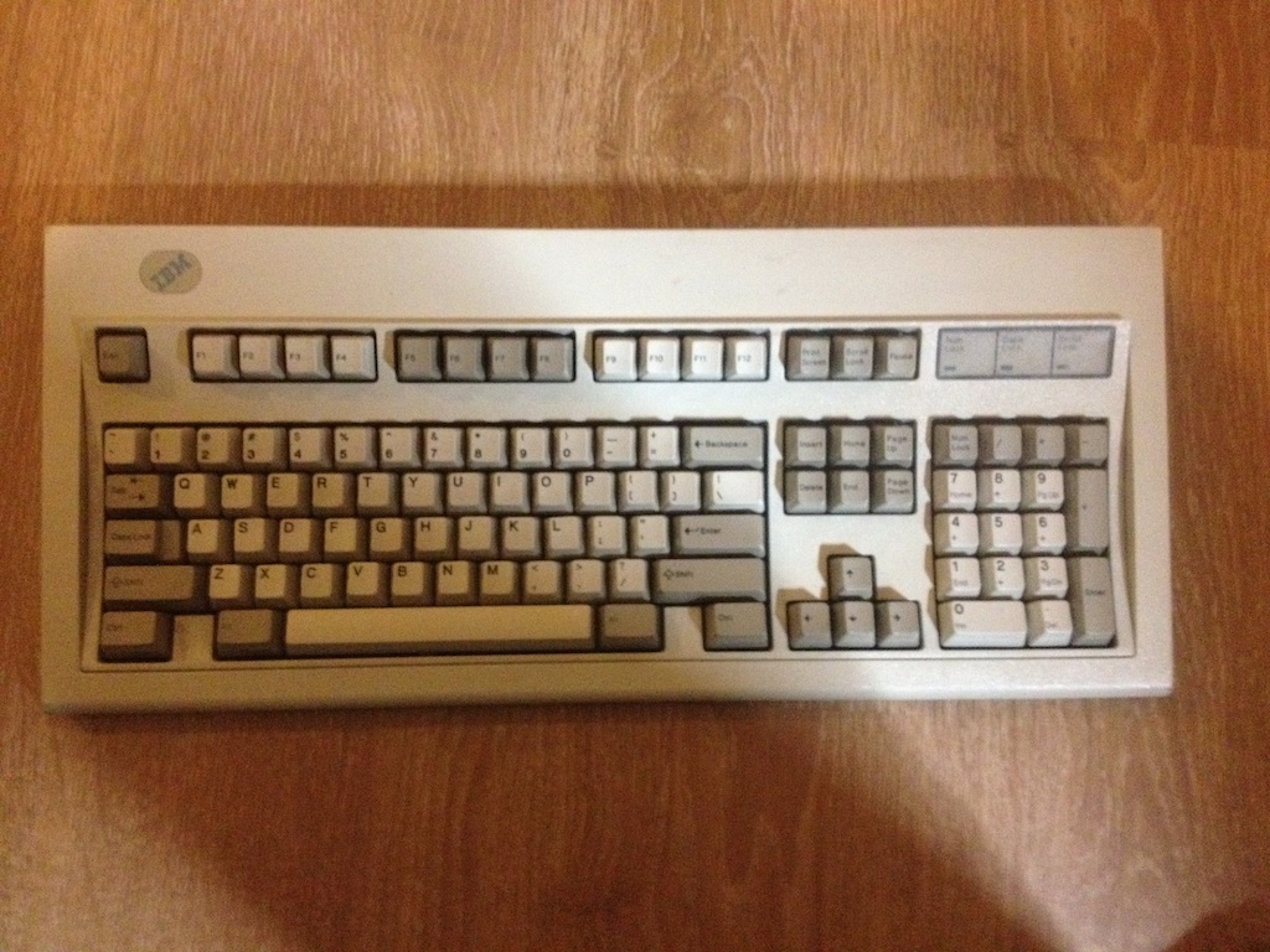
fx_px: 1284
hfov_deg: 52.6
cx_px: 635
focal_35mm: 35
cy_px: 476
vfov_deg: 40.7
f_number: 2.4
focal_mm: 4.28
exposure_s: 1/17
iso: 640
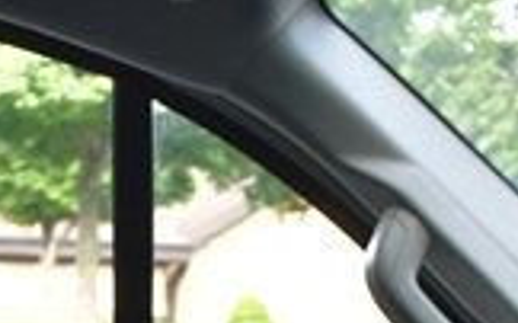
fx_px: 2455
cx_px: -90
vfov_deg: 6.6
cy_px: 1063
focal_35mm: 174
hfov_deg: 11.8
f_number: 3.5
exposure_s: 1/250
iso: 560
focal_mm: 18
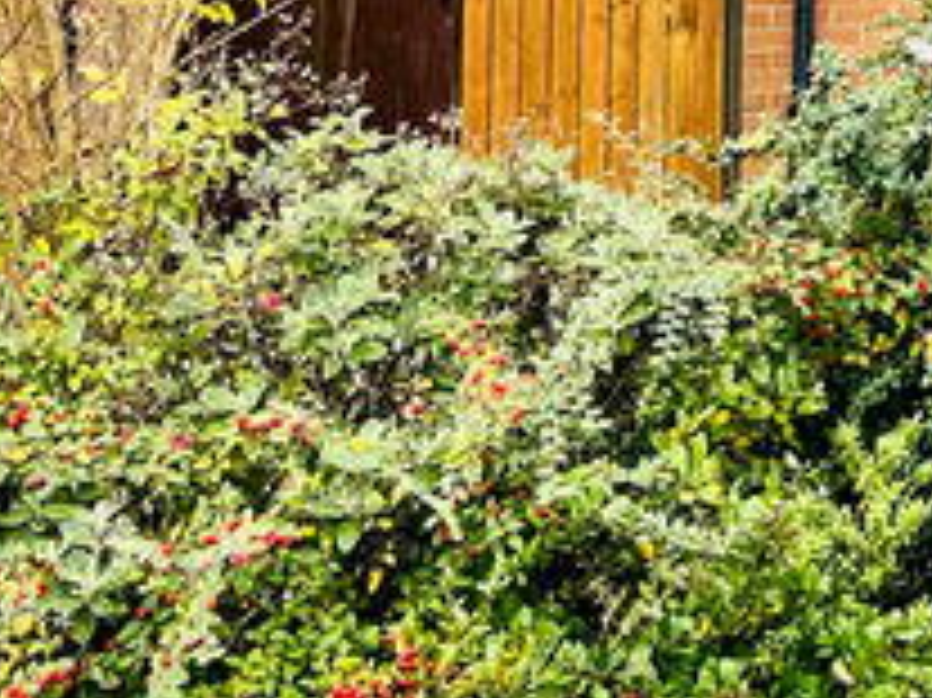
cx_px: 1279
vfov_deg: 15.0
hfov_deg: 20.0
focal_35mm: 88
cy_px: -480
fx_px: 2368
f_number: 1.5
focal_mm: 5.7
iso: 50
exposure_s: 1/588
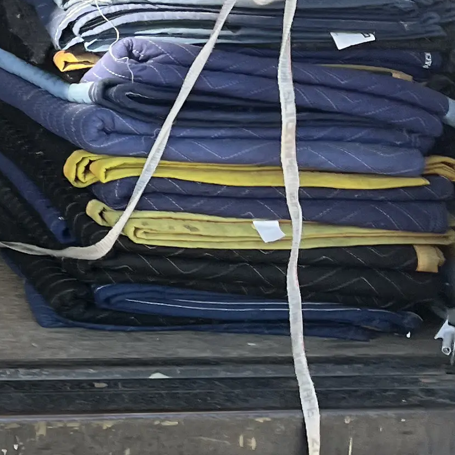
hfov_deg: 14.0
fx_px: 1666
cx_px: -326
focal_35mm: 112
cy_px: 95
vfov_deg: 15.5
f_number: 1.6
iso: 50
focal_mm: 5.1
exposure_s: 1/387
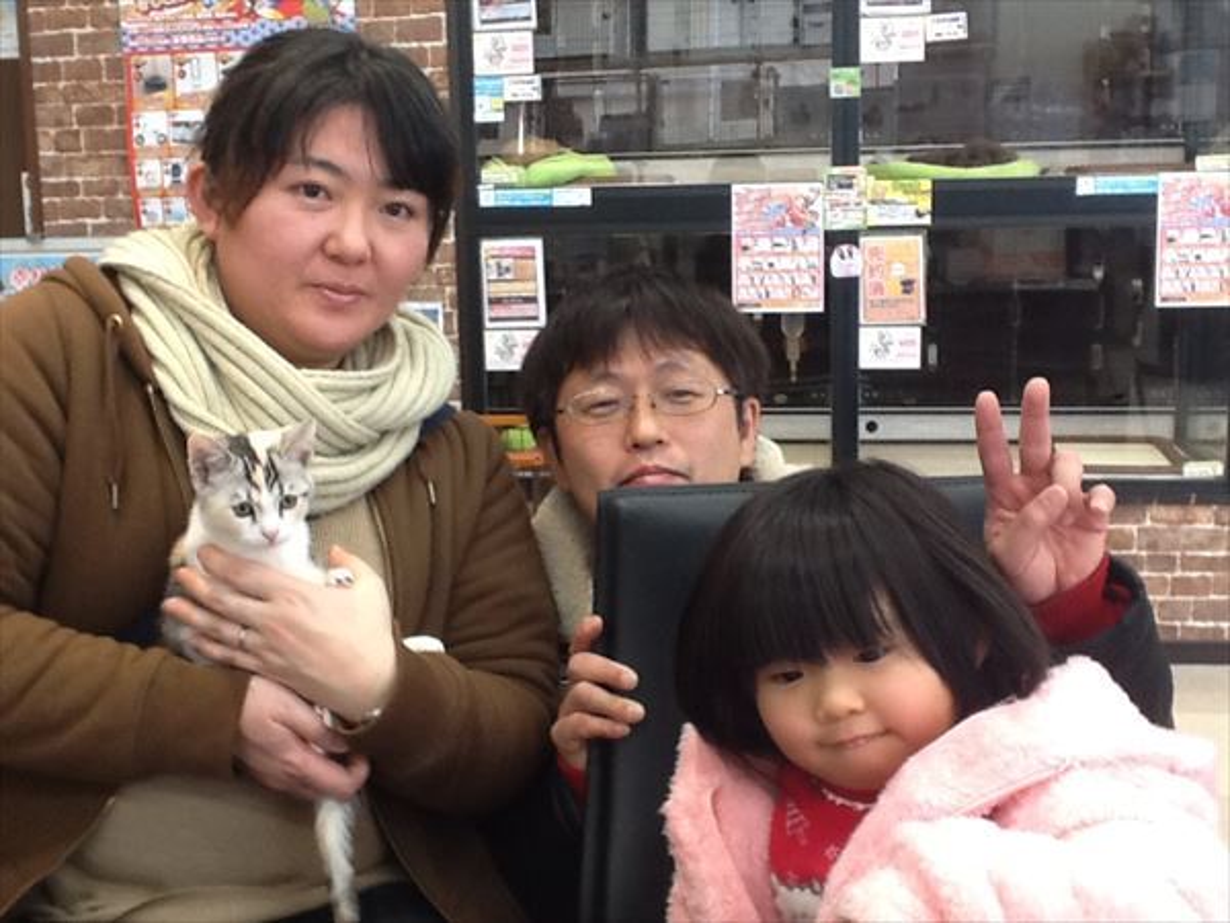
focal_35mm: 44
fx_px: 1563
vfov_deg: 32.9
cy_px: 462
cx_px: 615
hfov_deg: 42.9
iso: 64
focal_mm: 2.03
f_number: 2.4
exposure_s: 1/30
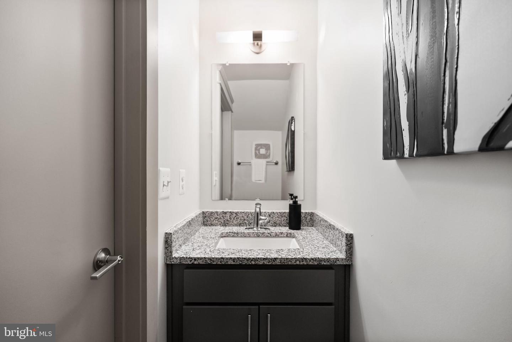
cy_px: 171
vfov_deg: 73.8
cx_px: 256
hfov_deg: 96.7
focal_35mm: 16
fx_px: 228
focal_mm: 16
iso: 2000
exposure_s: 1/25
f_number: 4
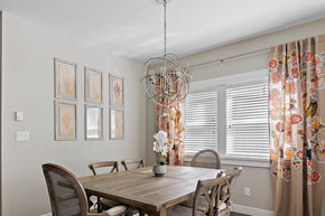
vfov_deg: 52.5
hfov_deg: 71.5
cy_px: 134
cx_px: 107
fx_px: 217
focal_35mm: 24
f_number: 7.1
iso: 400
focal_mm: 16
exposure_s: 1/4
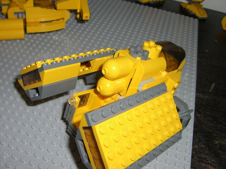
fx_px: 248
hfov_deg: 49.0
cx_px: 113
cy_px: 84
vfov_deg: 37.7
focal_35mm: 38
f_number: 2.7
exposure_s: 1/60
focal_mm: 6.2
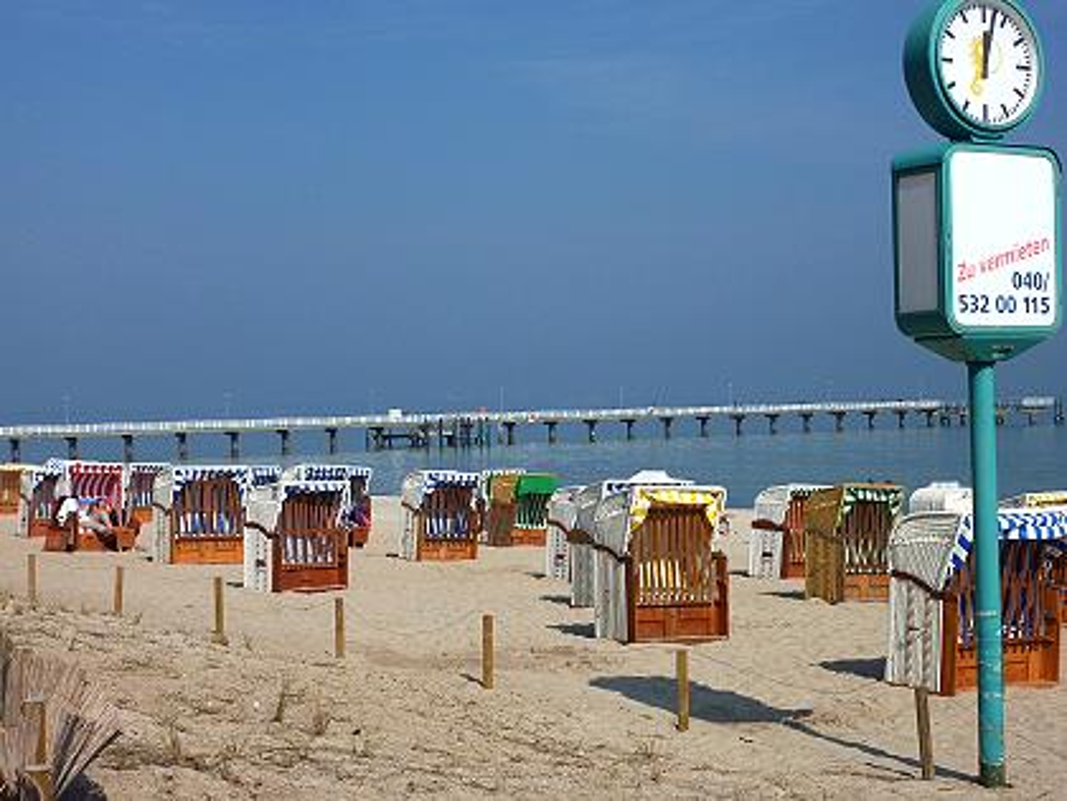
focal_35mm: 59
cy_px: 400
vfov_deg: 24.8
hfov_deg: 32.7
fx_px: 1819
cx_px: 534
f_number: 5.6
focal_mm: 9.7
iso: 80
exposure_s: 1/640
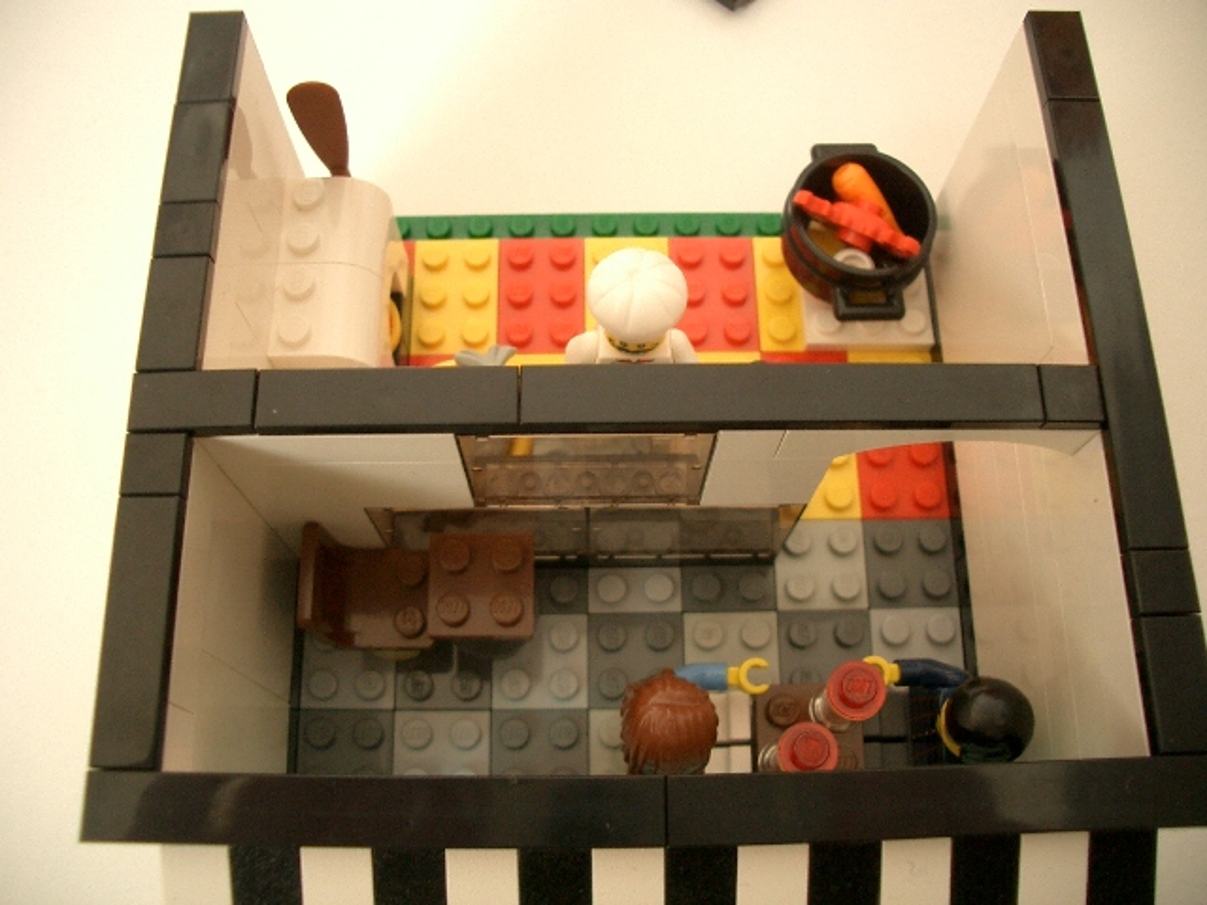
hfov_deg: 52.6
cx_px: 604
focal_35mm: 35
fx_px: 1220
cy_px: 452
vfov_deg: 40.7
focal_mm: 5.8
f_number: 2.6
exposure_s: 1/25
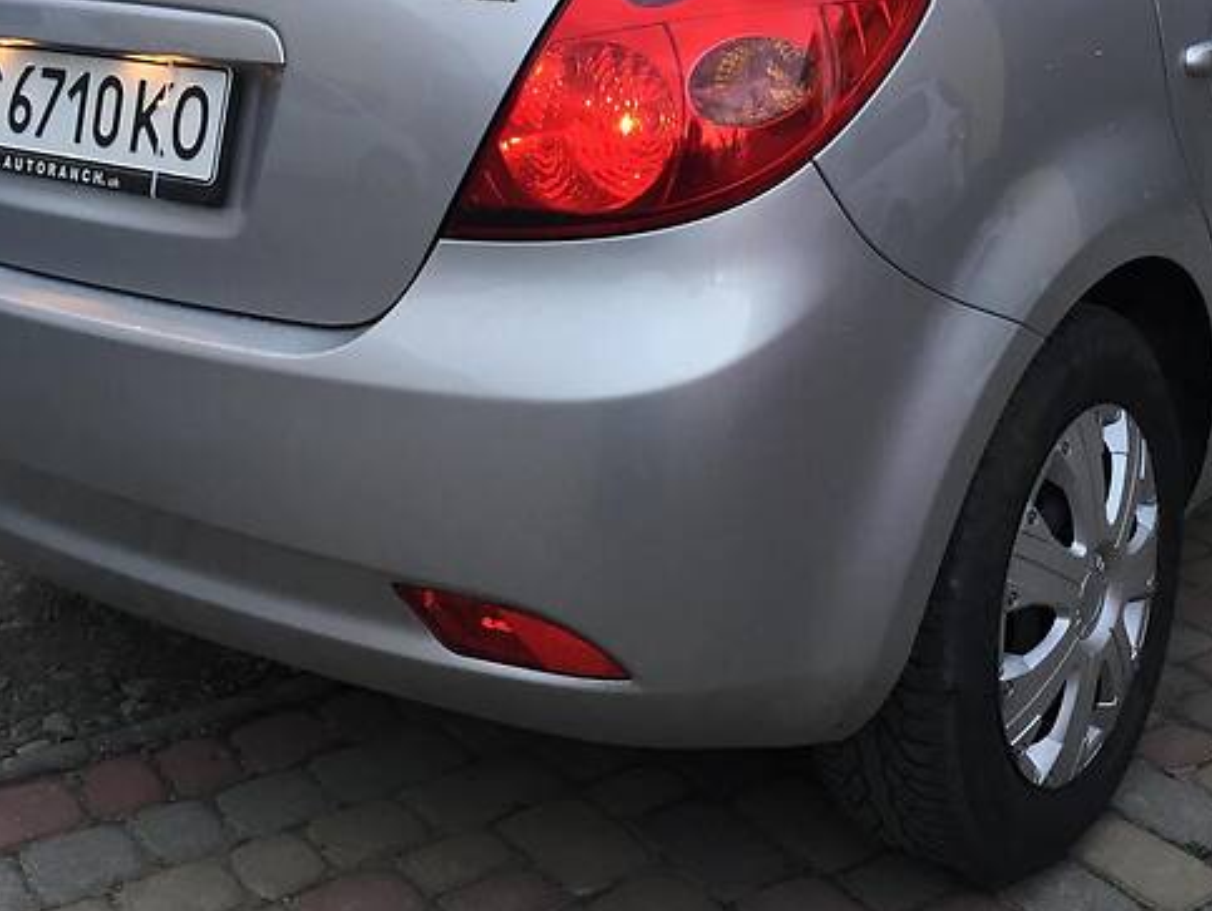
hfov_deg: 39.5
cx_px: 703
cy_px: 228
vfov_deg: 29.8
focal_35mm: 48
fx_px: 1682
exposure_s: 1/33
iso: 32
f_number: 2.2
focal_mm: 4.2
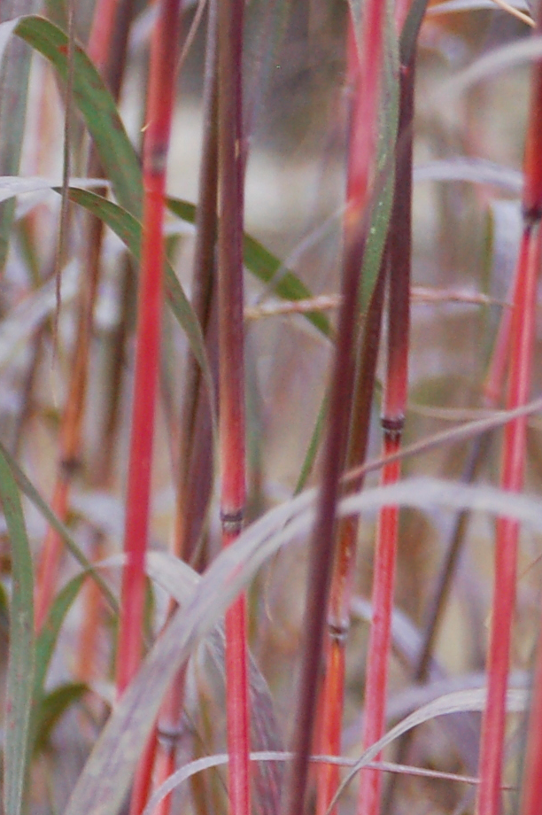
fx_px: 8314
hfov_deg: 3.7
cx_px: -253
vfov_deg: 5.6
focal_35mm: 368
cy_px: 590
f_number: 4.5
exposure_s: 1/200
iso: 400
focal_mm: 75
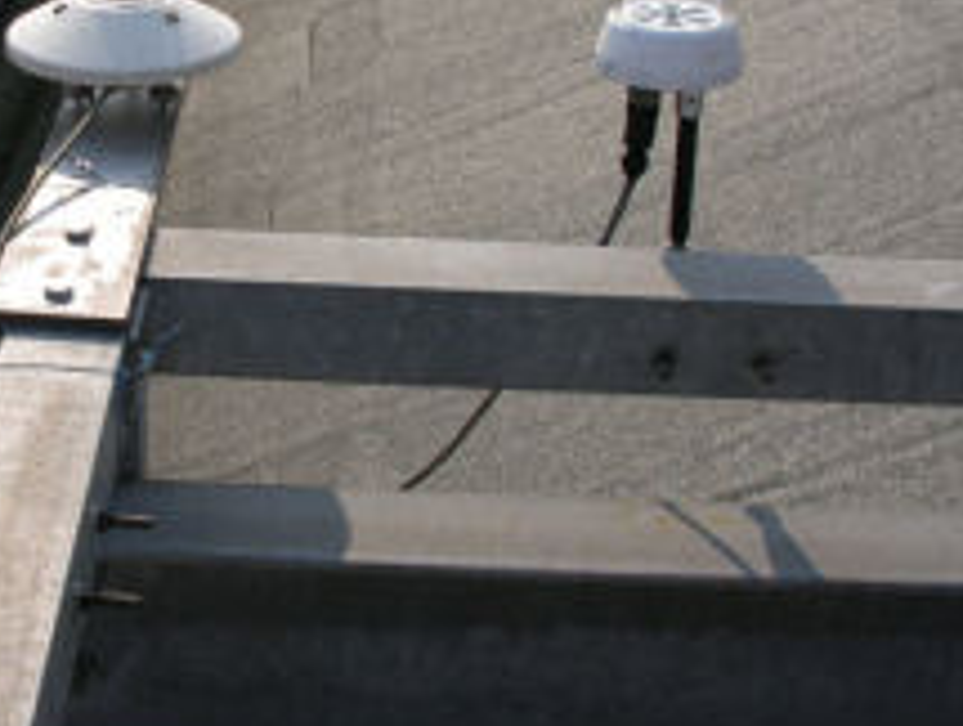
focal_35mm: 65
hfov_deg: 29.0
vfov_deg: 22.6
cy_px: 238
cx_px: 179
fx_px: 1811
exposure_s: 1/209
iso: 50
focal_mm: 8.9
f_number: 6.3
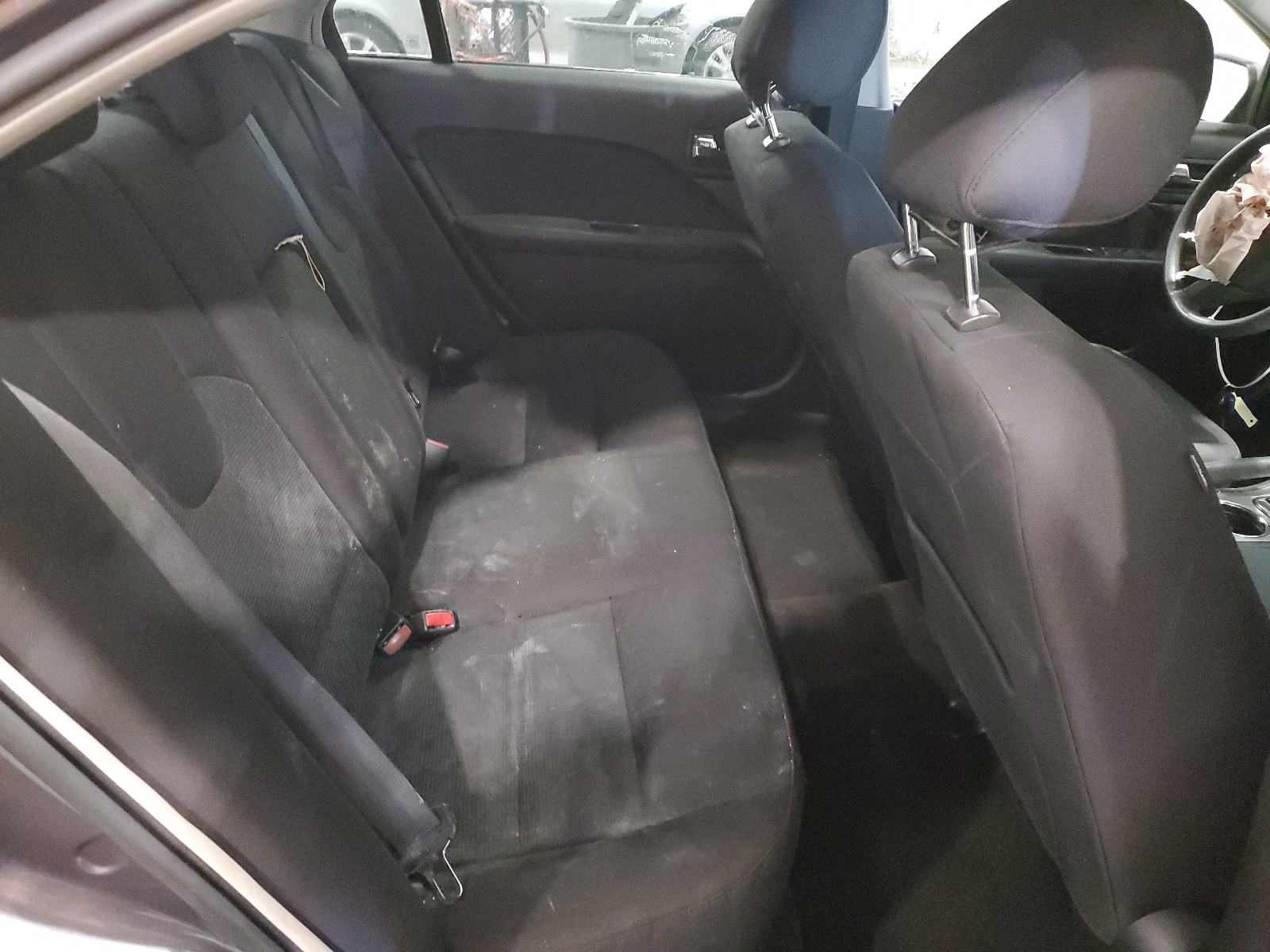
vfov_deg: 53.1
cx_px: 635
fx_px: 954
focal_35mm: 26
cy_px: 476
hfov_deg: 67.3
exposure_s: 1/11
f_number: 1.5
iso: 1009
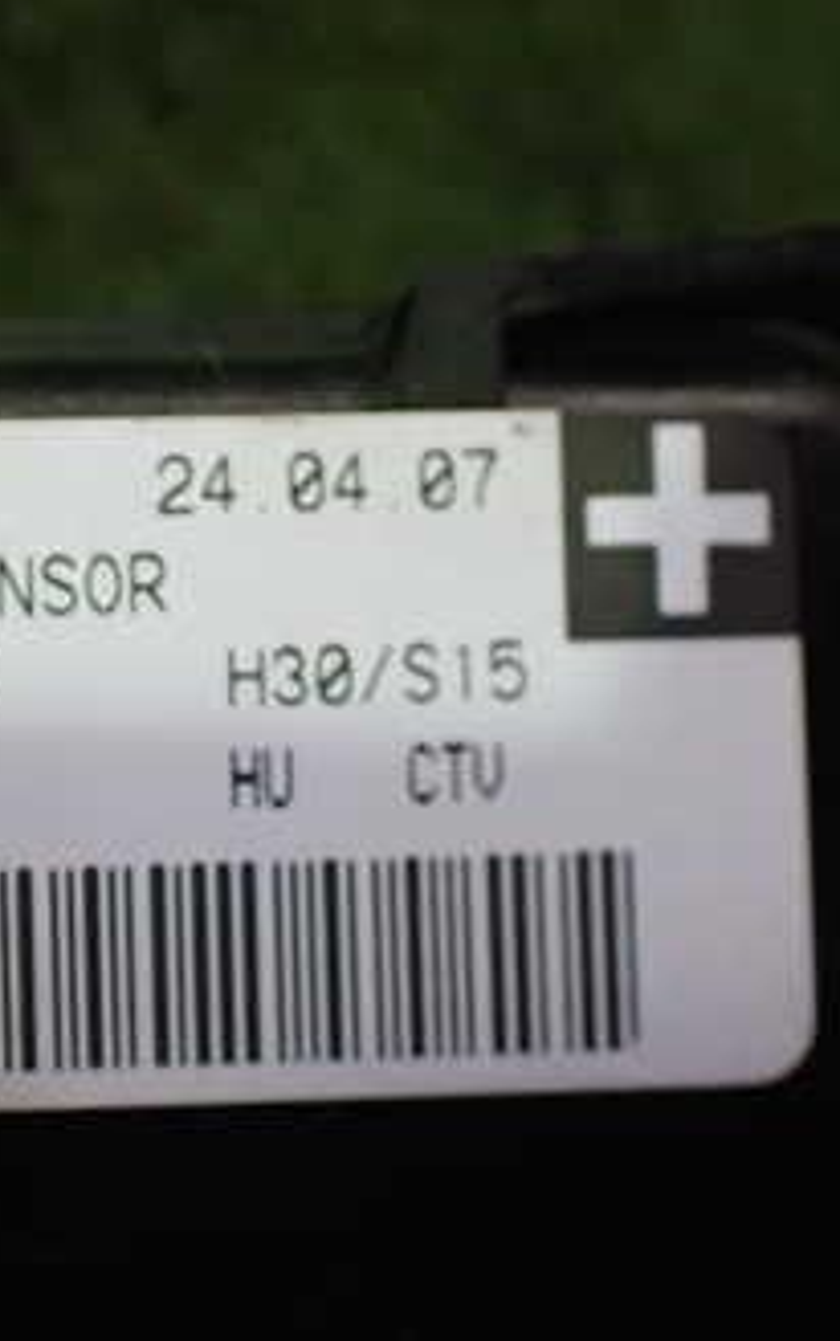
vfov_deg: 35.1
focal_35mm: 58
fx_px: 2122
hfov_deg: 21.4
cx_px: -49
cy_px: 681
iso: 800
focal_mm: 5.4
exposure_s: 1/125
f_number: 2.3
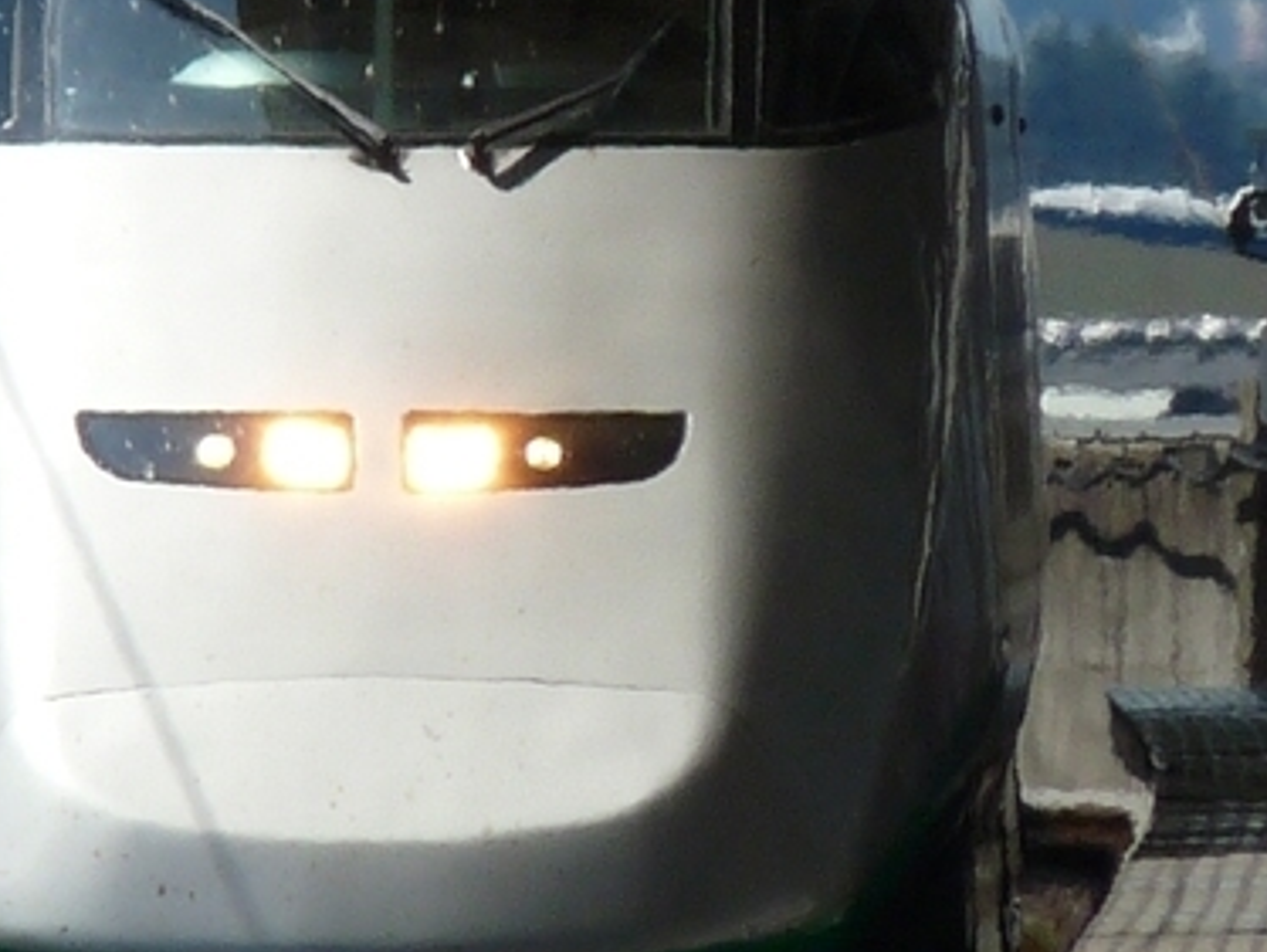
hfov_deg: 1.1
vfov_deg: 0.8
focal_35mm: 1768
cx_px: 129
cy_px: 447
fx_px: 64753
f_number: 7.1
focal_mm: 85
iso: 100
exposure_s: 1/500
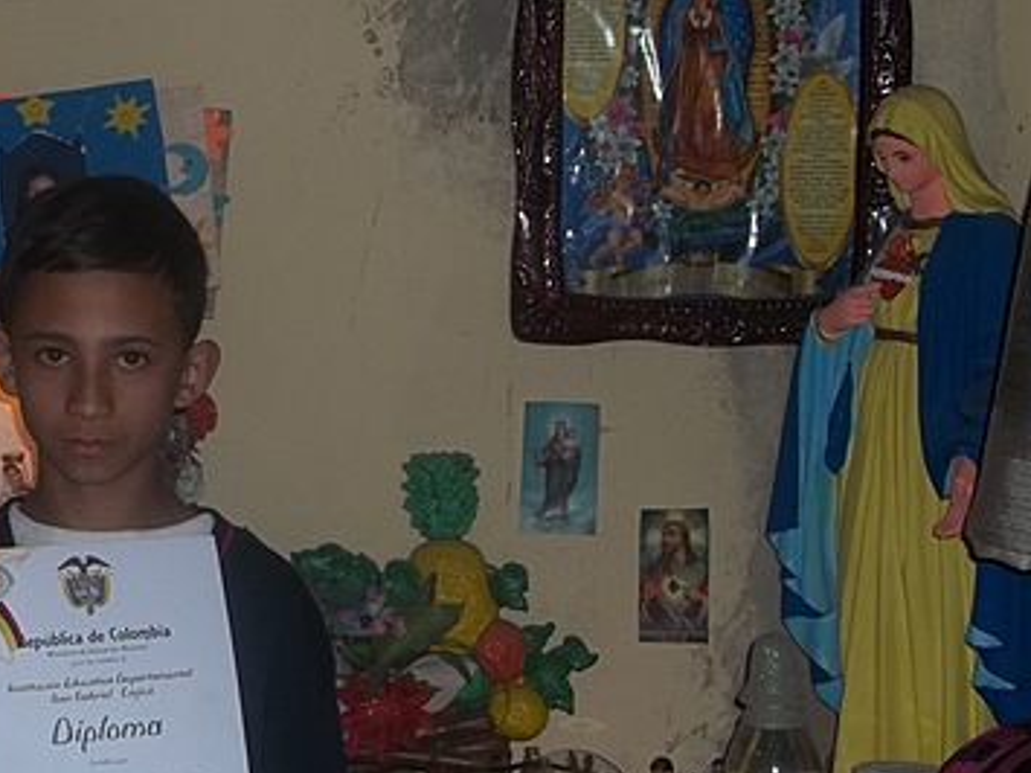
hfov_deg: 23.0
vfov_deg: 17.8
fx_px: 2471
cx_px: 105
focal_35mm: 83
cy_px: 413
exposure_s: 1/40
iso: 64
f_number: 3.7
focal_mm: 8.3
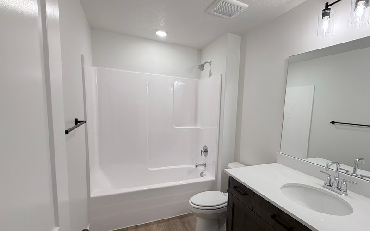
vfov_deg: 61.9
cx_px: 219
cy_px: 132
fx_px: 192
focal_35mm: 19
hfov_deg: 87.0
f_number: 2.2
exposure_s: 1/120
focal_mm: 2.22
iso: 100
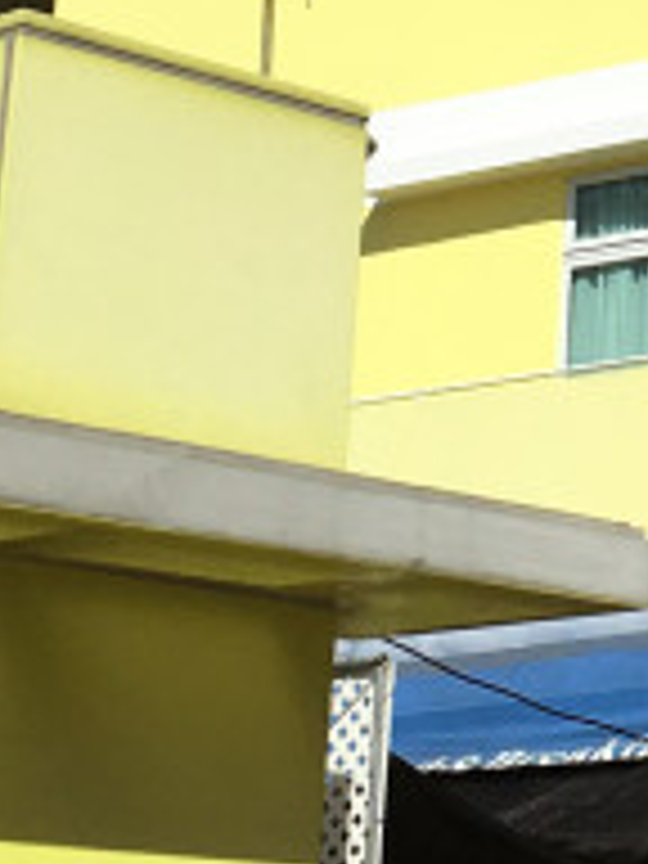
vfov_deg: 12.3
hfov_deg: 9.2
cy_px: -279
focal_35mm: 155
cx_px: 1080
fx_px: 3869
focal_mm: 4.15
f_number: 2.2
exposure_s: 1/3846
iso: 25
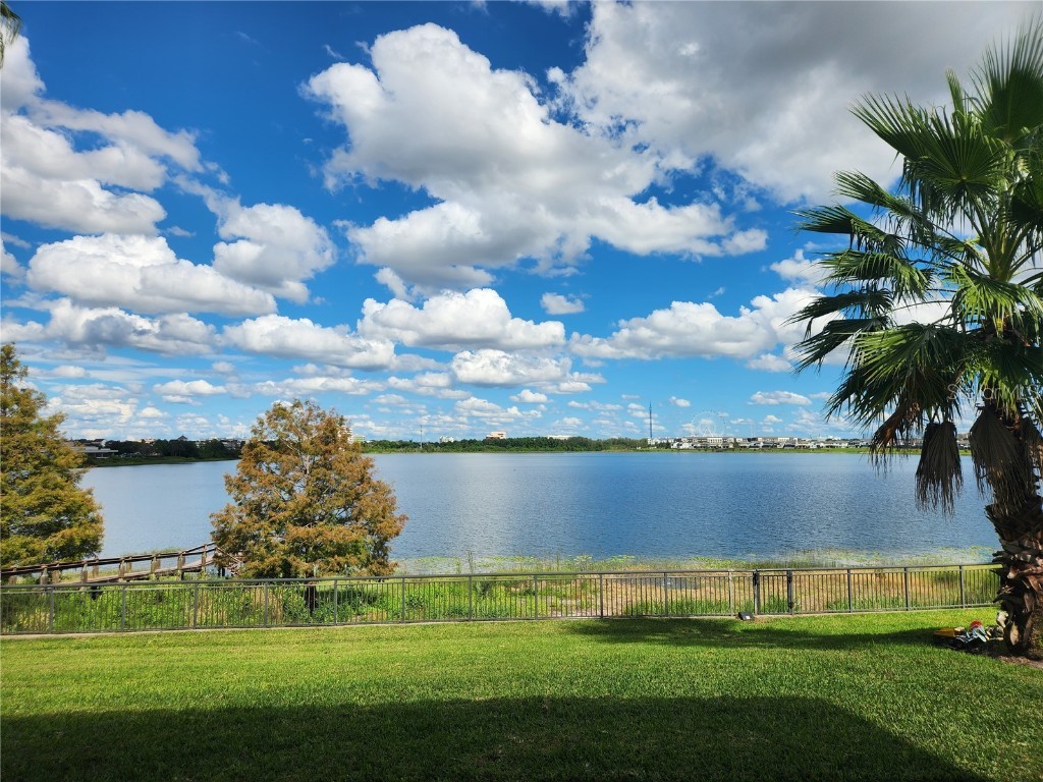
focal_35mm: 23
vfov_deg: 58.9
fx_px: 693
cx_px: 522
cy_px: 391
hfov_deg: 73.9
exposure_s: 1/2210
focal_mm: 5.4
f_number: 1.8
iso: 20
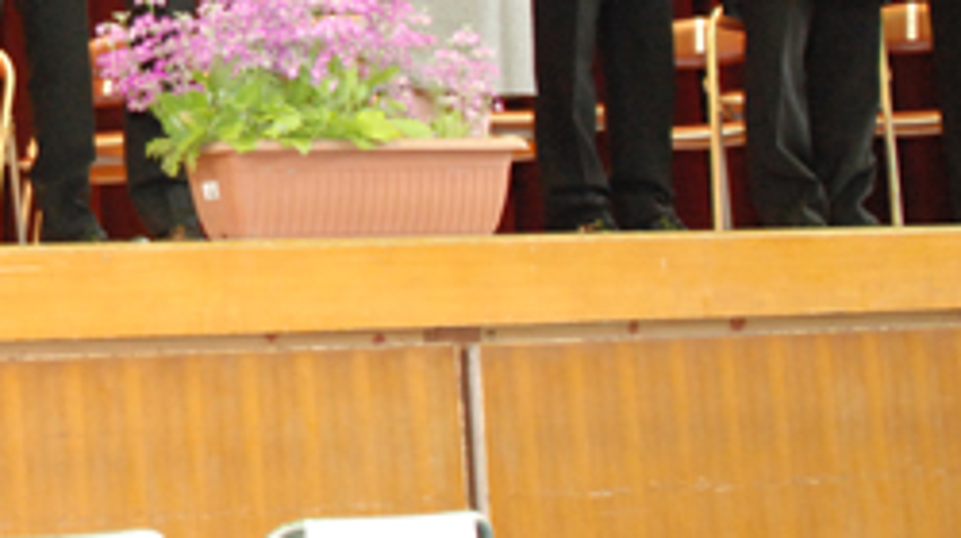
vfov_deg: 9.8
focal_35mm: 121
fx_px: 3080
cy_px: -146
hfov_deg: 17.0
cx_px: -177
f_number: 3.8
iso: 1600
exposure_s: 1/60
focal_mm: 32
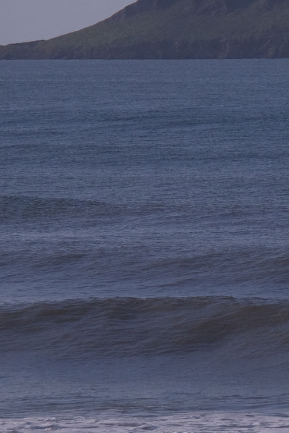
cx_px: 436
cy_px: 209
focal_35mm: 742
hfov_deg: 1.9
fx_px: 8934
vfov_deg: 2.8
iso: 800
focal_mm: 230
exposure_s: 1/2000
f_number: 11
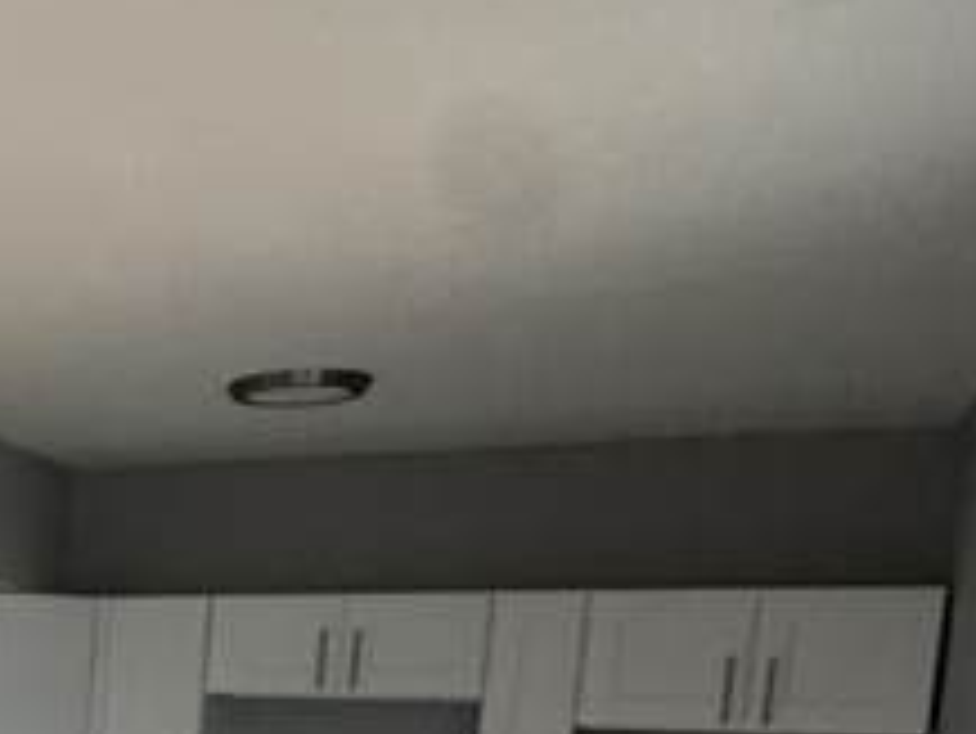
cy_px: 910
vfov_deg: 21.7
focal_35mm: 62
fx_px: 1749
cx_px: -558
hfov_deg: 23.6
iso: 400
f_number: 2.2
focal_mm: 2.22
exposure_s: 1/60
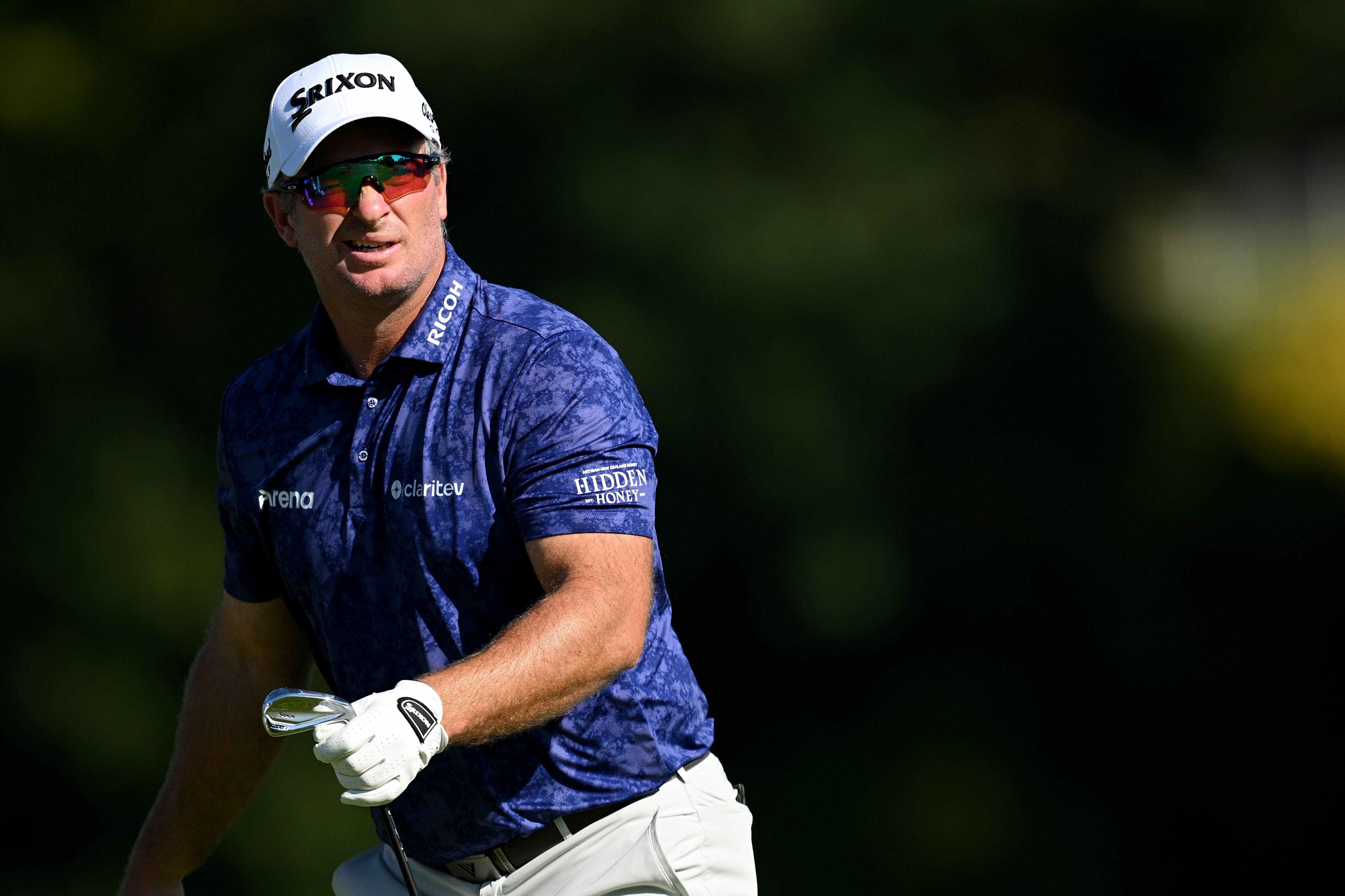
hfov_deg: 3.4
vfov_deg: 2.3
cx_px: 672
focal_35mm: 600
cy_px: 448
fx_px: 22410
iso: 200
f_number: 3.2
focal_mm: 400
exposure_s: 1/4000
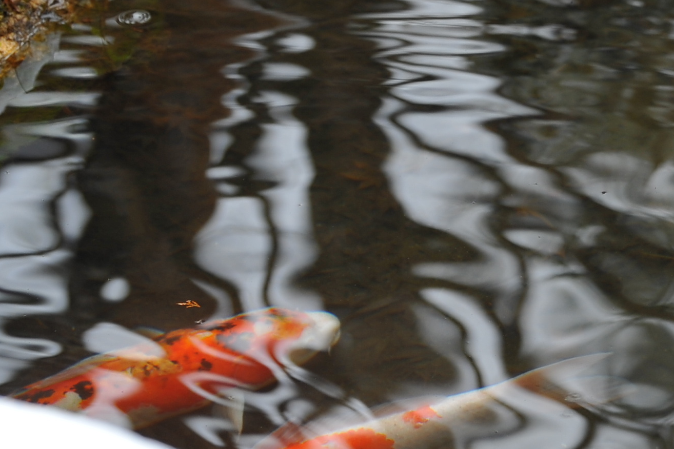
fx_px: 6665
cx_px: 909
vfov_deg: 3.9
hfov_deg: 5.7
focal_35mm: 356
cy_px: -22
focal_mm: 110
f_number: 4.5
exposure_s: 1/60
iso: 200
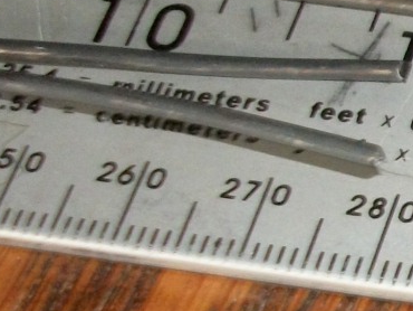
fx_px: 2113
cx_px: 897
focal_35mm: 177
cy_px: 341
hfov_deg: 10.1
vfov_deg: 8.3
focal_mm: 5.7
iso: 160
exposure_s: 1/30
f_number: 2.9
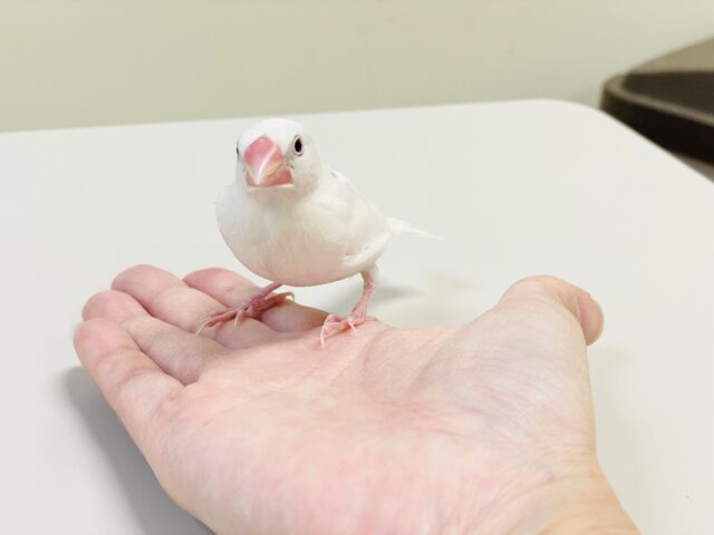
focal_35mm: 52
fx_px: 1073
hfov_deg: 36.8
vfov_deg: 28.0
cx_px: 357
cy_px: 268
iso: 64
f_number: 2
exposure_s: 1/99
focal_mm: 6
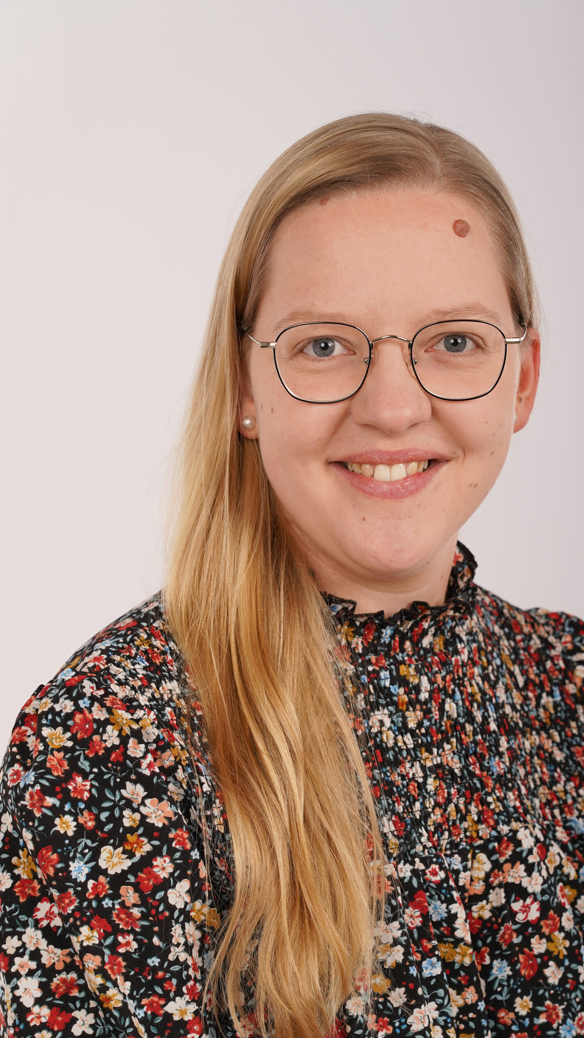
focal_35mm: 111
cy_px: 520
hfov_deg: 10.9
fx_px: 3056
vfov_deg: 19.3
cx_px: 334
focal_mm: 105
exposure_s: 1/250
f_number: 8
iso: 320
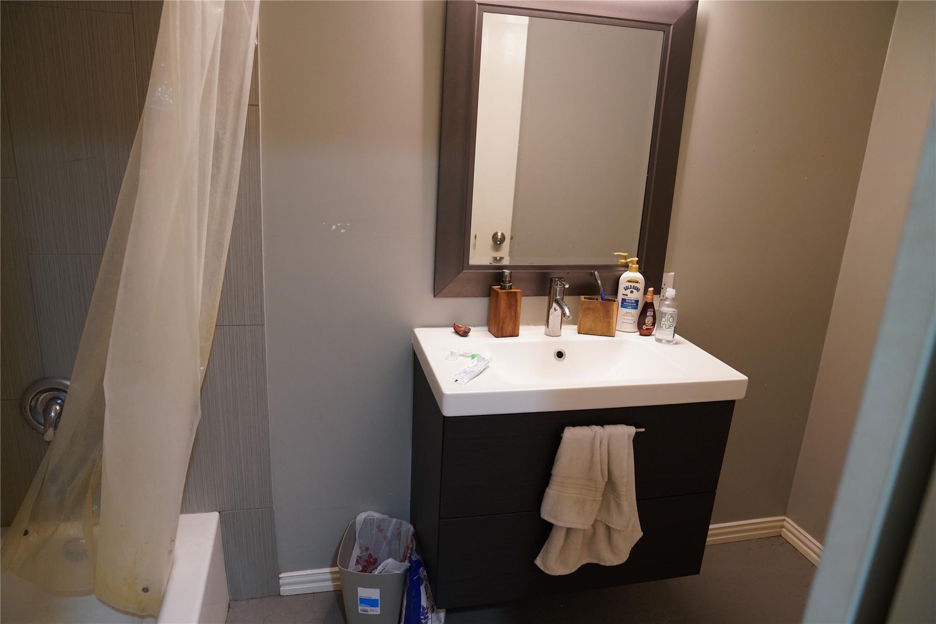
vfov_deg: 53.1
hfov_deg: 73.7
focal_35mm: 24
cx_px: 468
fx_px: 624
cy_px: 312
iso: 2500
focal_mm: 24
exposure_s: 1/160
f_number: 2.8
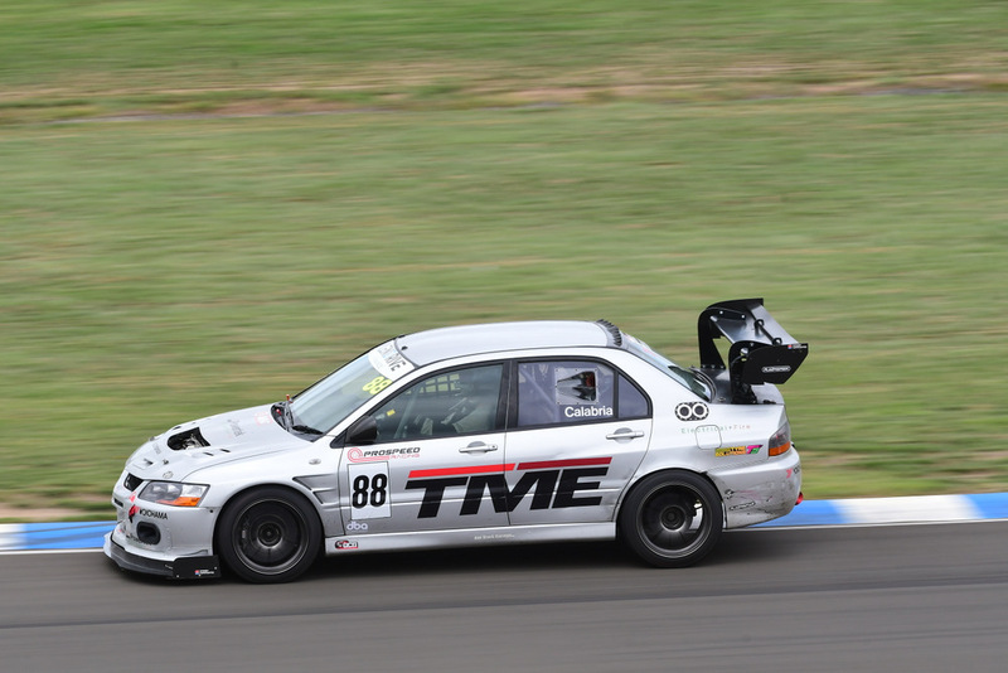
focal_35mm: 330
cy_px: 336
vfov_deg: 4.2
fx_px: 9243
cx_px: 504
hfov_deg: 6.2
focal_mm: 220
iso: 400
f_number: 13
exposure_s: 1/250
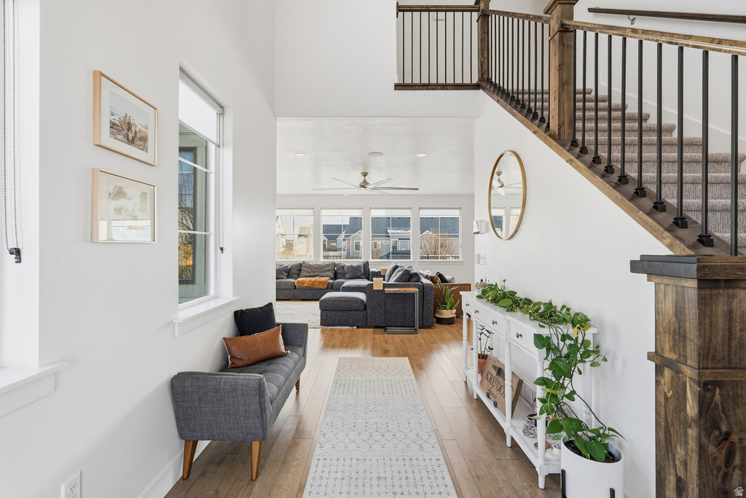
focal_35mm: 16
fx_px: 332
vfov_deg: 73.8
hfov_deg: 96.7
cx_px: 373
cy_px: 249
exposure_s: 1/800
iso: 250
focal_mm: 16
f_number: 10
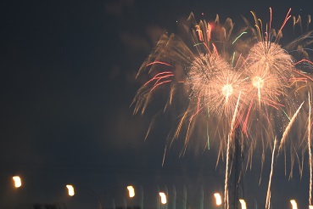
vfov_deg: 3.1
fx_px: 3817
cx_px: 254
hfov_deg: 4.7
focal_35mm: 439
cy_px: 67
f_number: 5.6
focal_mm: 180
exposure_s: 2
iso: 400
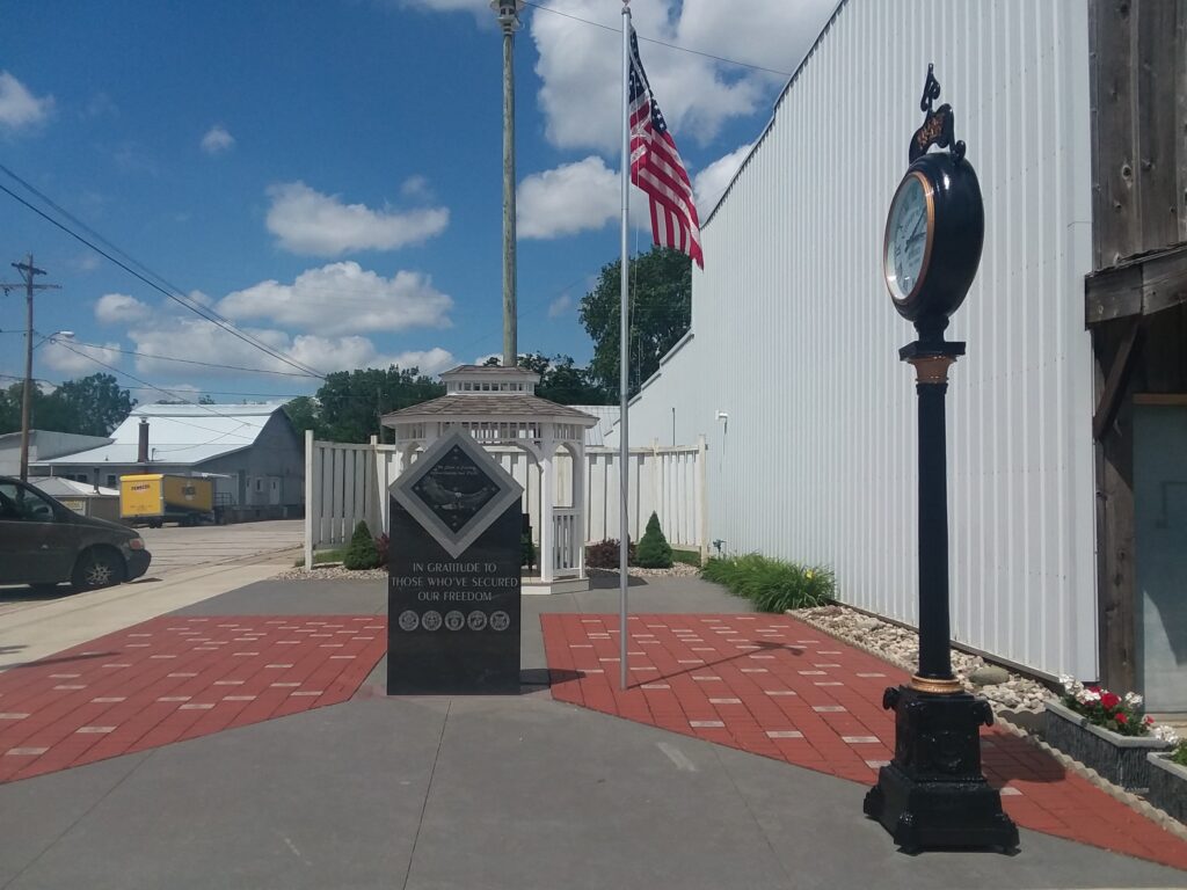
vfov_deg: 48.2
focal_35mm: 29
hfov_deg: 61.7
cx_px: 594
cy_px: 445
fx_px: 994
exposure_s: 1/3878
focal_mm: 2.47
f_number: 1.9
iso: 40
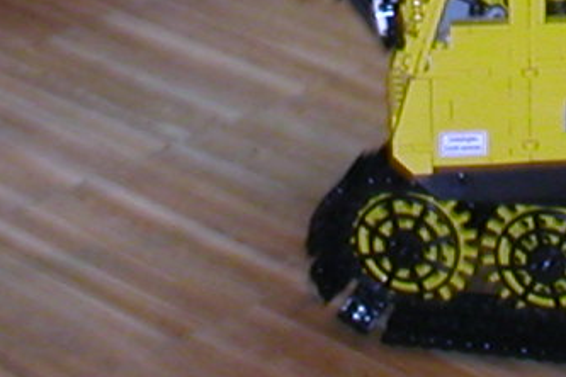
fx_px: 2908
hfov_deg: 11.1
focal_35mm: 185
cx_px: 461
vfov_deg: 7.3
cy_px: -207
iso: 100
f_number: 4.5
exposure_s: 1/30
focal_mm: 5.6
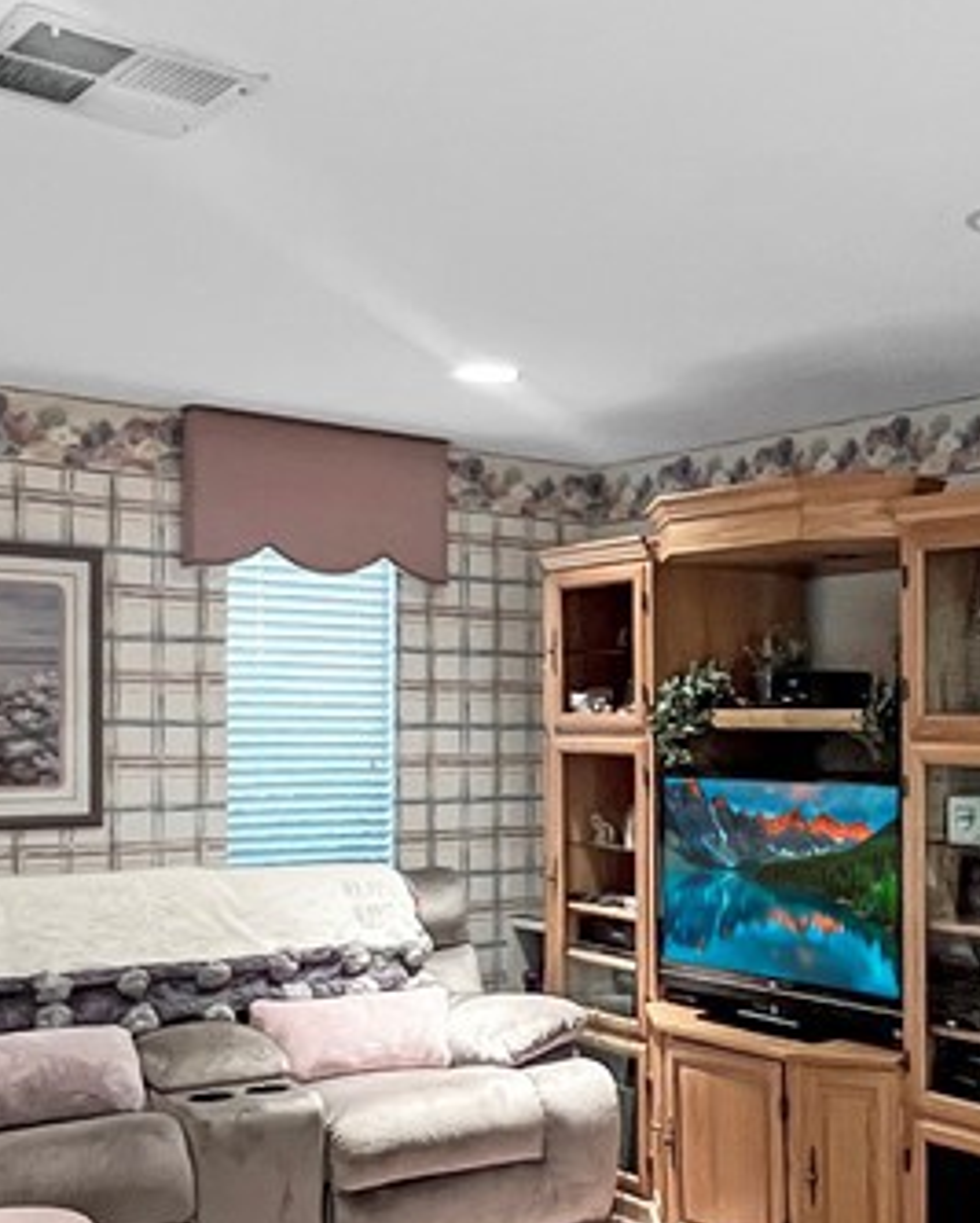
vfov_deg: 43.9
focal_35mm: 39
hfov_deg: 36.9
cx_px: 793
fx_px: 1412
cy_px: 1028
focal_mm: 1.57
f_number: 1.8
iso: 500
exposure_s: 1/60
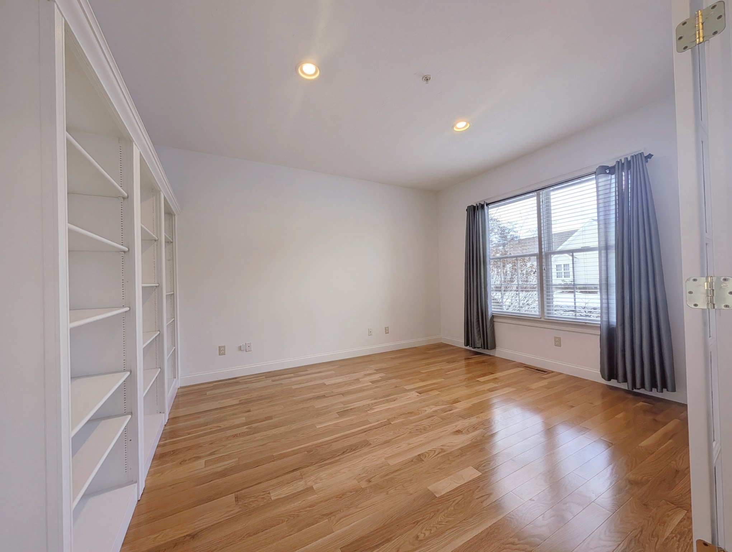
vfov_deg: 94.6
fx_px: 254
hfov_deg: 110.5
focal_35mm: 12
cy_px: 276
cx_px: 366
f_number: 1.7
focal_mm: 2.02
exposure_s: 1/179
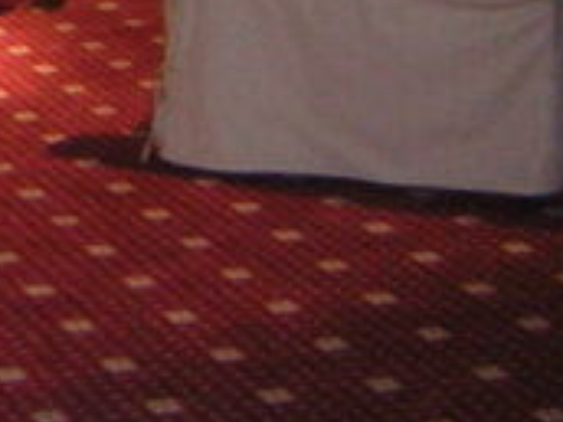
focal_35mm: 151
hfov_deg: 12.4
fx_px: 2456
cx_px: -314
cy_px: -409
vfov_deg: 9.2
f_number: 2.6
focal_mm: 4.7
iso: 200
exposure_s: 1/4.2
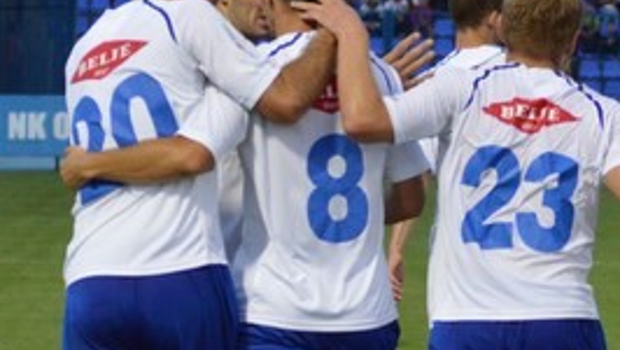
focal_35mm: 451
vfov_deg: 2.7
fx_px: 7415
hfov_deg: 4.8
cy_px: 289
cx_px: 464
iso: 1600
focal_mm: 85
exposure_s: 1/500
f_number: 4.2
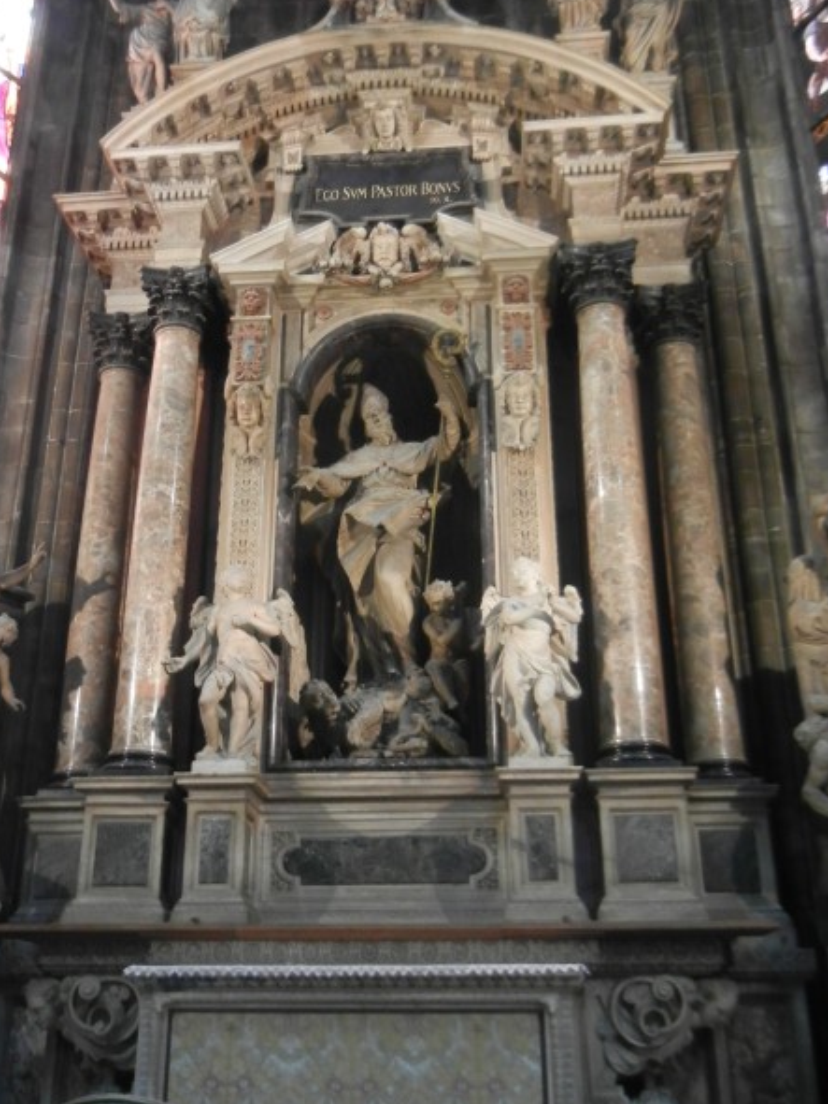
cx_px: 379
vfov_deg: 47.9
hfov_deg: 36.8
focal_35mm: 39
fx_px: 1244
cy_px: 525
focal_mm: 5.4
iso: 200
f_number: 3.5
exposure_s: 1/2.8
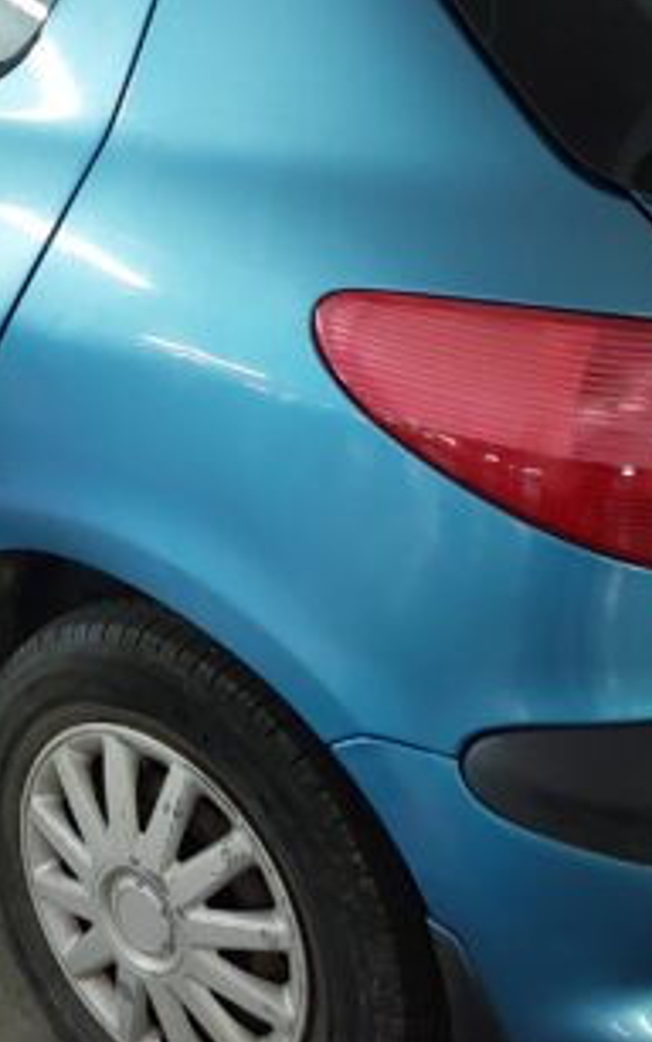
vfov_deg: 29.7
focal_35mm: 69
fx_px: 1961
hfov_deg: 18.6
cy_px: 394
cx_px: 102
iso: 500
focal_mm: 5.23
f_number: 1.8
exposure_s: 1/50
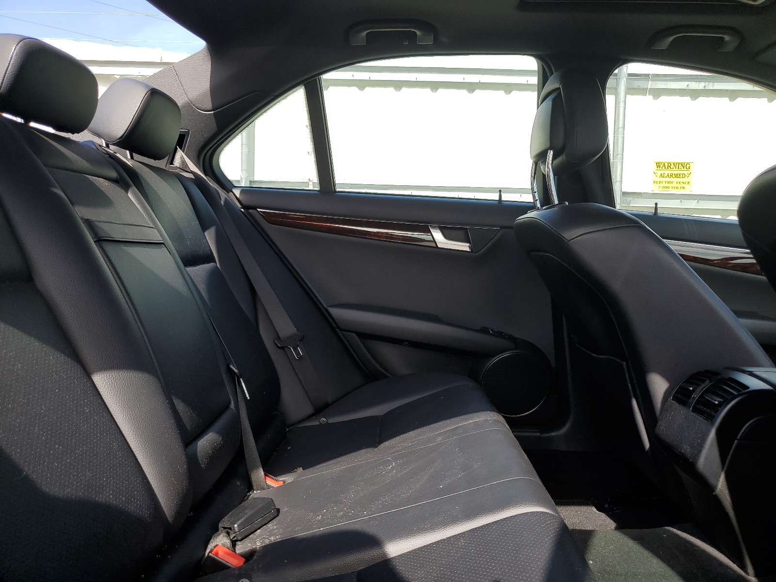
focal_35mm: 26
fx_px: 583
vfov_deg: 53.1
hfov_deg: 67.3
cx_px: 388
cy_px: 291
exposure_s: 1/909
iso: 50
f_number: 1.5
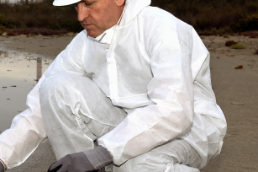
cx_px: -19
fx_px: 752
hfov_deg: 18.8
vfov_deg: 13.0
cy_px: 49
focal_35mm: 105
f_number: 6.3
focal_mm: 38
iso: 200
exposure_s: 1/60
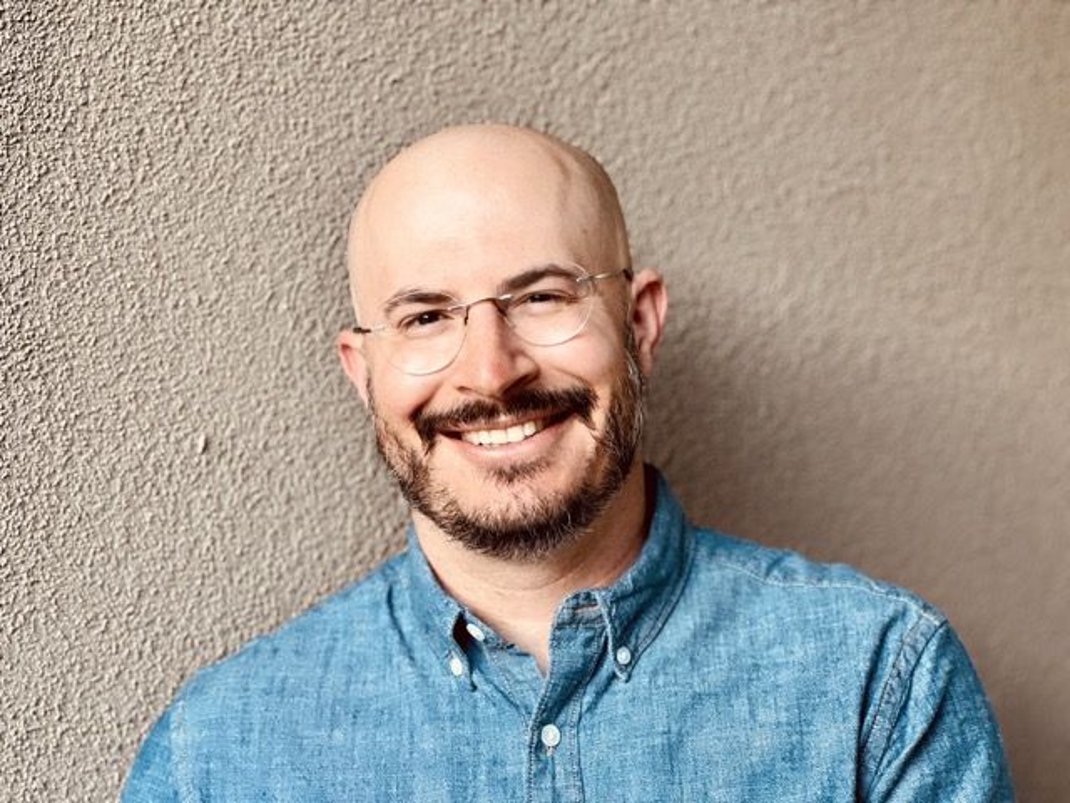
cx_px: 535
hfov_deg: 25.3
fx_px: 2380
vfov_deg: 19.1
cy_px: 402
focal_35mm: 77
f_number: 2.8
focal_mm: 9
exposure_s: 1/121
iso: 200
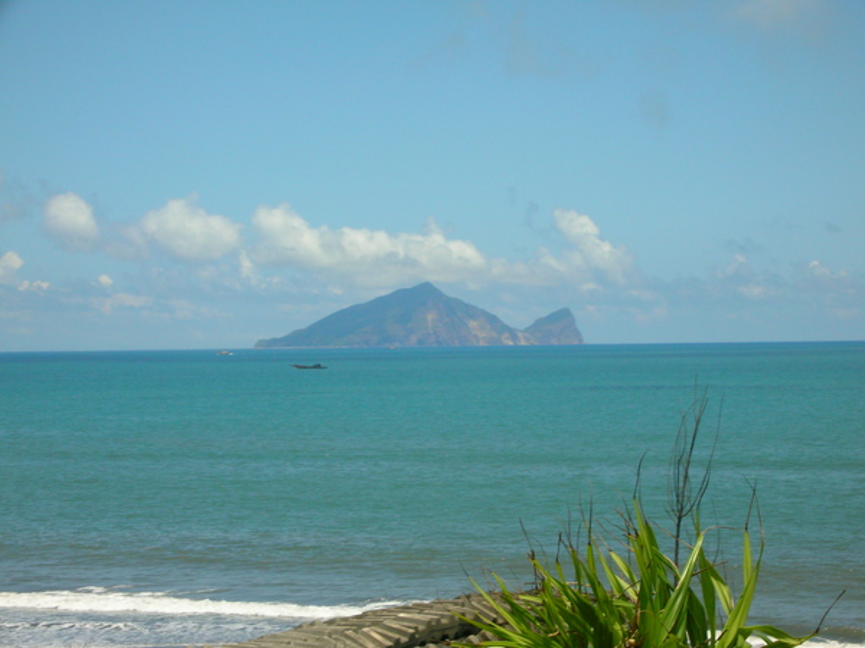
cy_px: 324
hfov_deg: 18.7
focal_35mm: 105
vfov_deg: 14.1
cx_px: 432
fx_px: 2624
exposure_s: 1/74.5
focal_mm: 17.4
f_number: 15.1
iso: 50
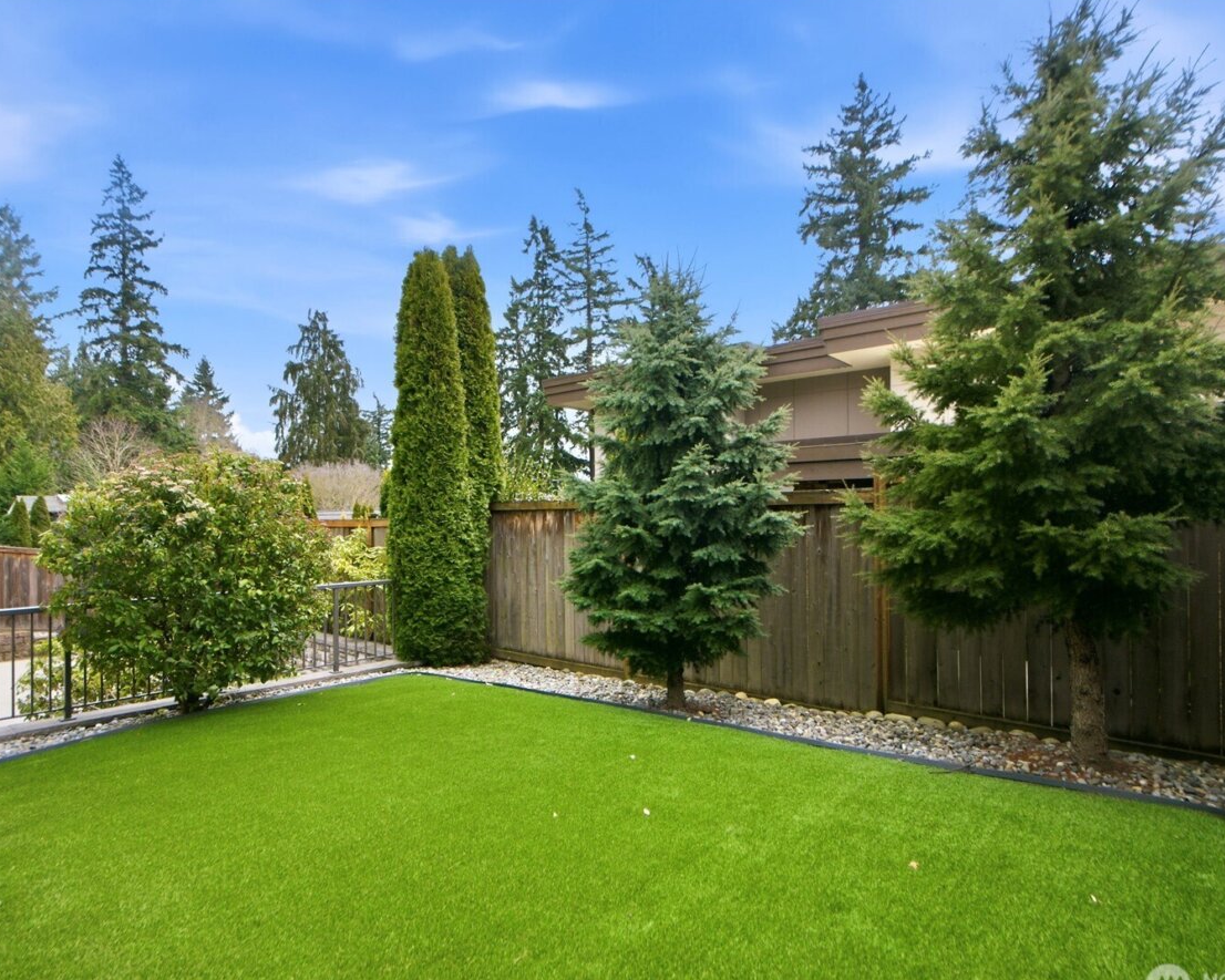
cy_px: 506
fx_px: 689
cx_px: 593
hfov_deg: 83.3
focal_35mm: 19
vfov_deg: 70.8
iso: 400
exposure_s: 1/40
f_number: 9
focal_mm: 16
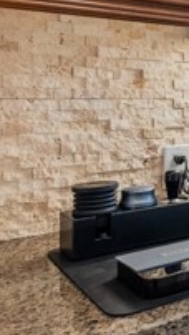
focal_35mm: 53
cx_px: 411
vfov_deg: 38.4
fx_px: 471
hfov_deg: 15.9
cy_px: 97
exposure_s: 1/20
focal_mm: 16
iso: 2000
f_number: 8
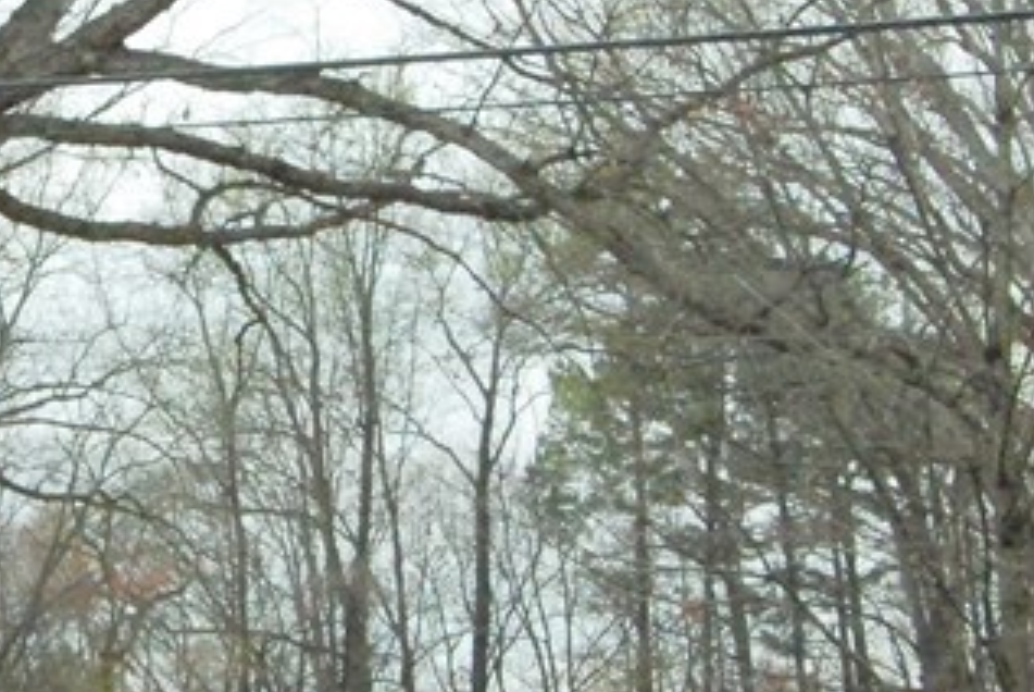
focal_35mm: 118
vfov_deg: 11.7
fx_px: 3384
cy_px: 304
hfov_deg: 17.1
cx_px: 51
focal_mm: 23
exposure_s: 1/3200
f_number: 8
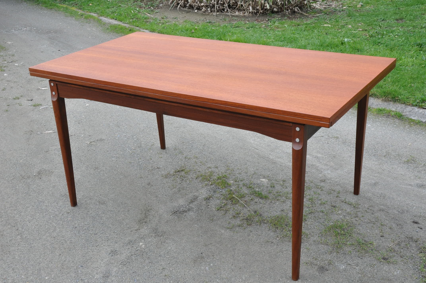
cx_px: 213
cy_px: 142
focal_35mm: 48
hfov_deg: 41.2
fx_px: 567
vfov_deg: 28.0
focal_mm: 32
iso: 800
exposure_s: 1/125
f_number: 11
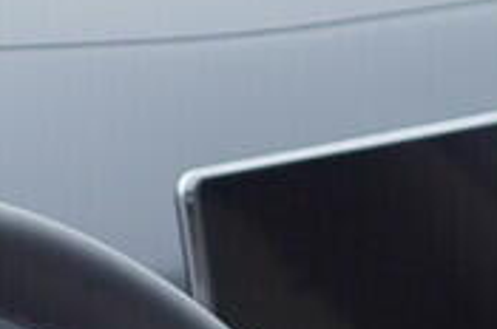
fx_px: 2908
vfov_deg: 6.3
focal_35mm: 211
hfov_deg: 9.6
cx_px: -190
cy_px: 679
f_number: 2.8
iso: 125
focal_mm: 24
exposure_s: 1/40
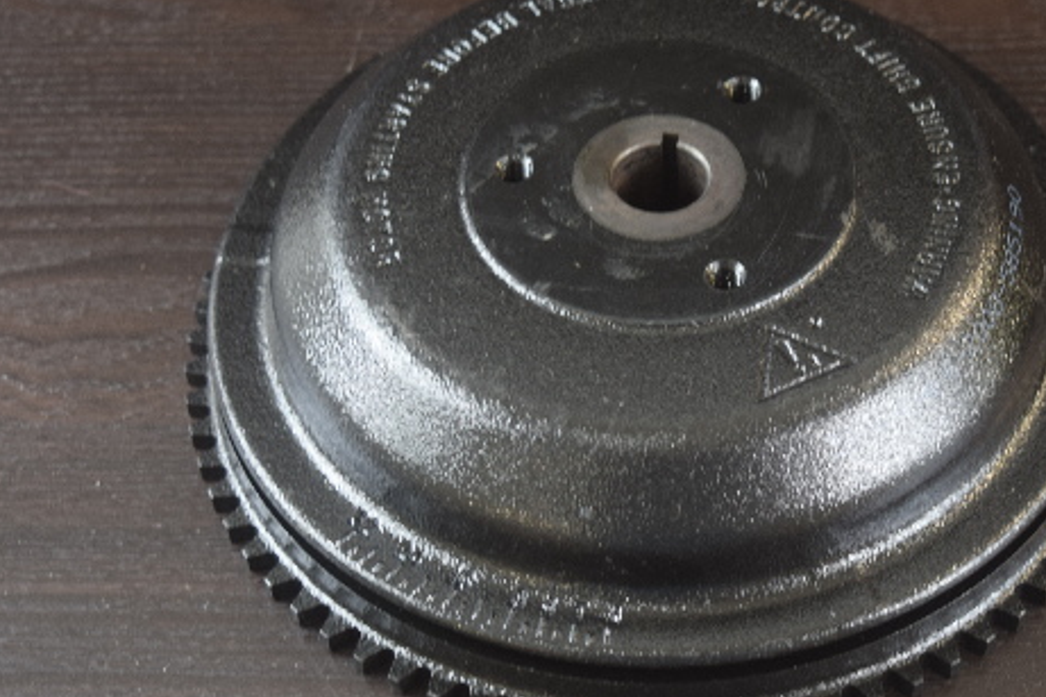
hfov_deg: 21.7
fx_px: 2721
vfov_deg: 14.6
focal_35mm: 94
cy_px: 355
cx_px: 633
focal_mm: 45
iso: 500
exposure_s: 1/60
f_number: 5
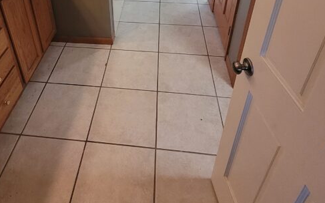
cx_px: 137
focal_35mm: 29
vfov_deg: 37.7
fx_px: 257
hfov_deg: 64.3
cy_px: -7
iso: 250
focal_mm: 1.74
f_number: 2.2
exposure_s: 1/60
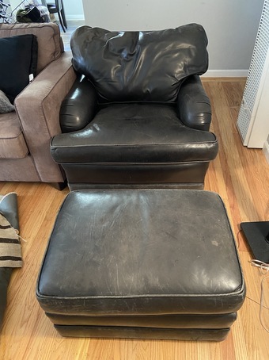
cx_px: 134
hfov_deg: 53.0
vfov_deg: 67.3
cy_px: 180
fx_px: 270
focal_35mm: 26
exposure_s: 1/30
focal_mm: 4.25
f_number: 1.8
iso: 800
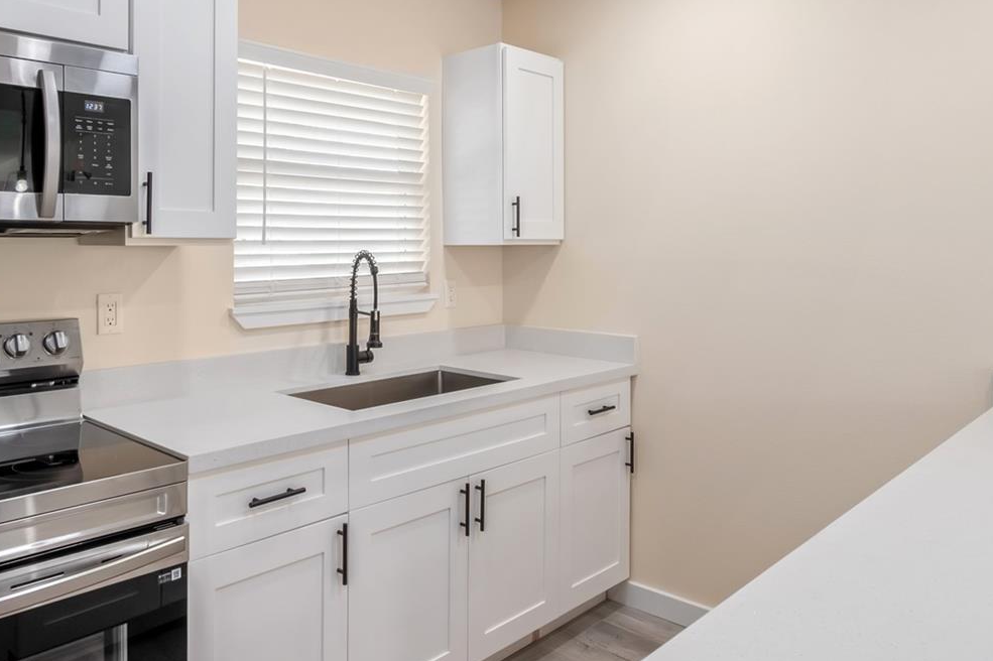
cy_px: 243
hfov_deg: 67.2
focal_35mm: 27
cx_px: 407
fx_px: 739
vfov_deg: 47.7
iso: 250
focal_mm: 11
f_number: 9
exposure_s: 1/30
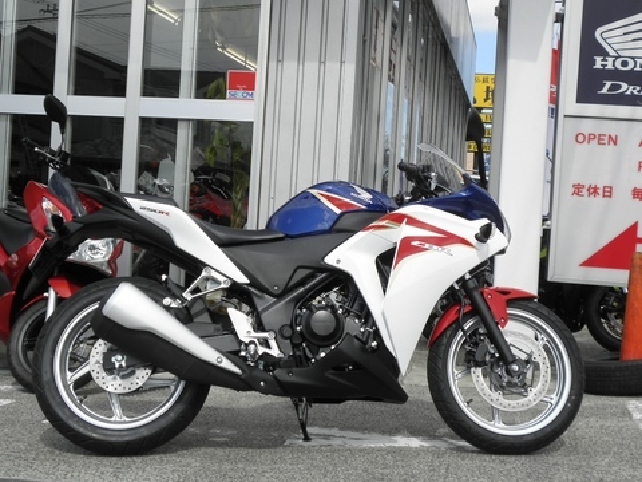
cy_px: 241
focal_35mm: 45
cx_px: 321
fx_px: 835
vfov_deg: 32.2
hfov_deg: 42.1
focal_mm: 8.2
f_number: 4.3
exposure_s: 1/400
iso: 64
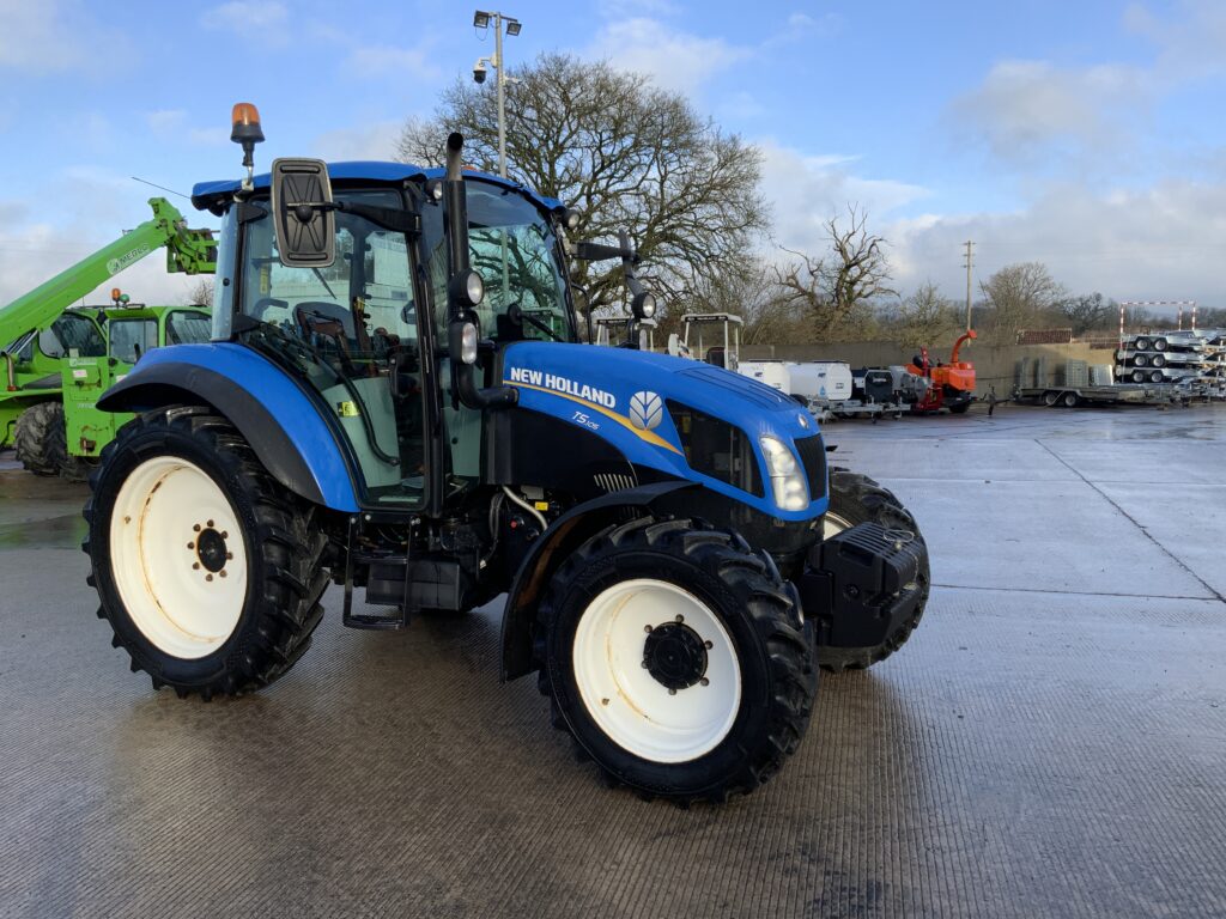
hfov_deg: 61.7
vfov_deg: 48.2
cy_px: 460
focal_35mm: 29
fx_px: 1027
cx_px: 613
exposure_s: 1/869
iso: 16
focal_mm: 3
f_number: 1.8
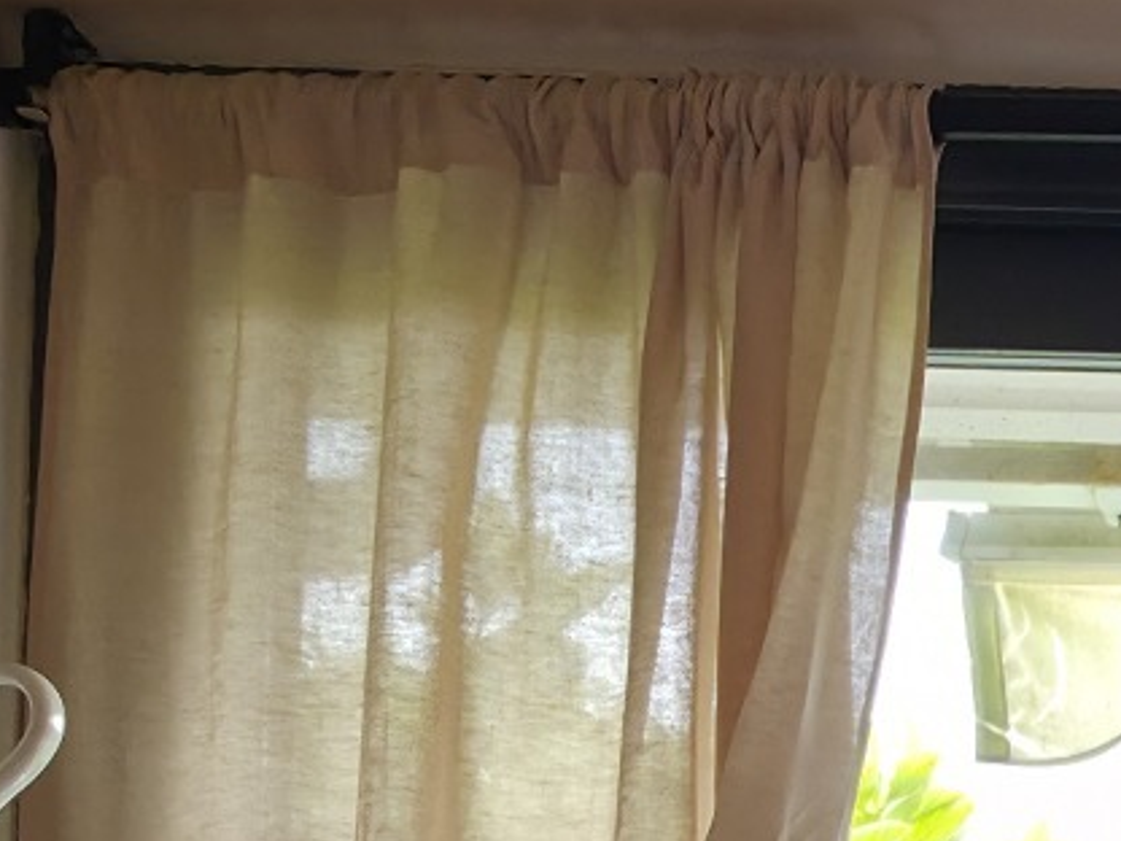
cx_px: 2016
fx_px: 2591
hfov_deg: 18.8
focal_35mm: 80
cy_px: 1240
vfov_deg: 16.8
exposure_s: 1/212
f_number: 1.9
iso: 40
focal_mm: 2.2
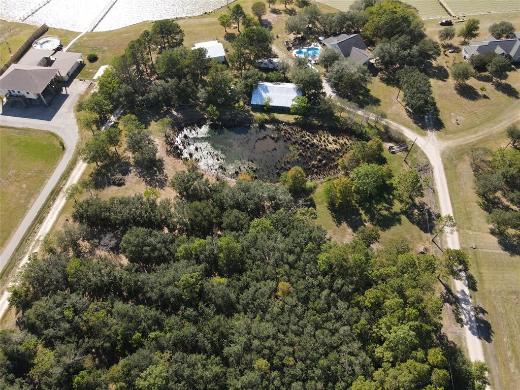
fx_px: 361
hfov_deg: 71.6
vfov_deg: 56.8
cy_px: 195
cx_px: 260
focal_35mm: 24
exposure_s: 1/320
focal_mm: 4.5
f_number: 2.8
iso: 100
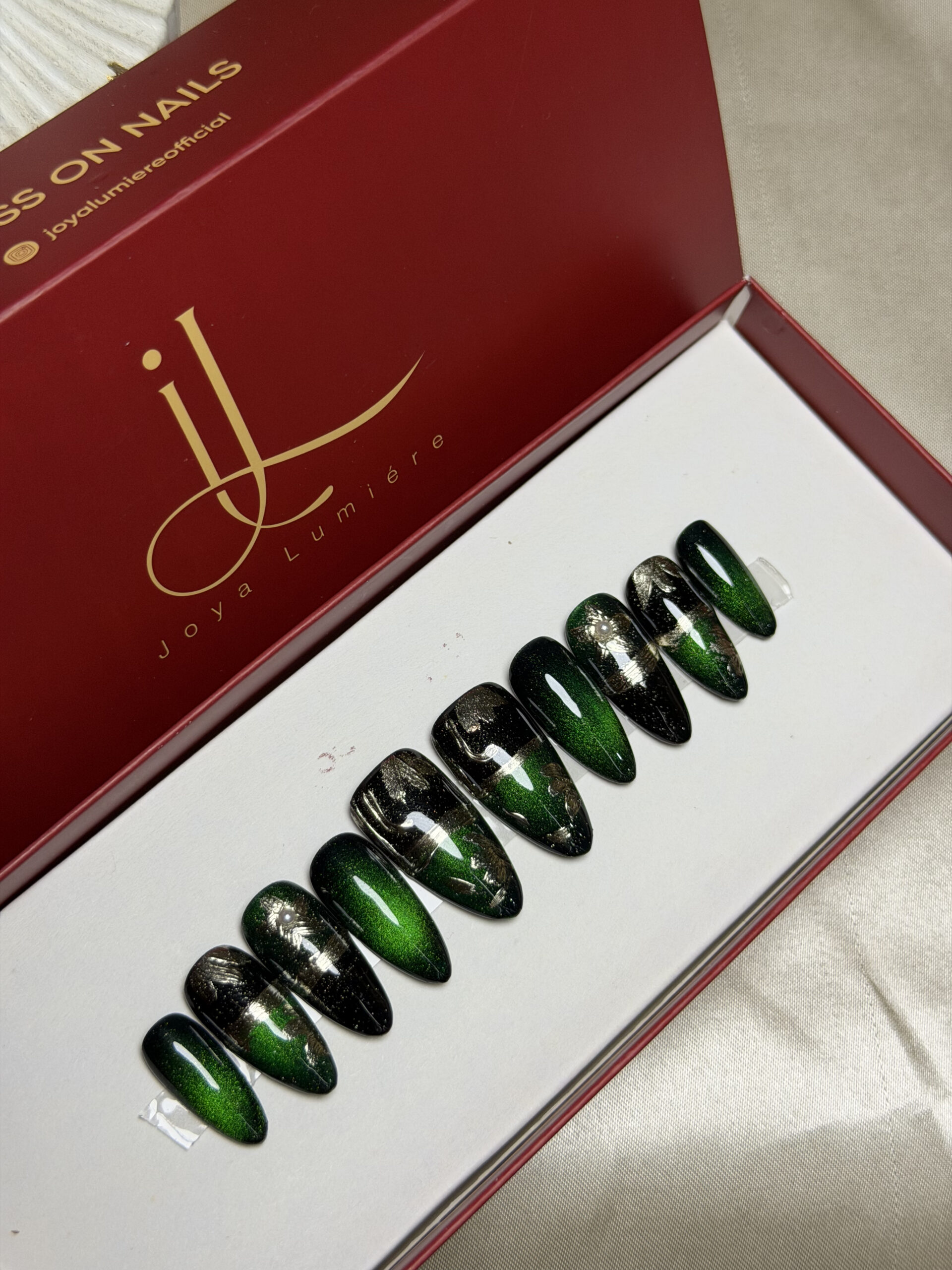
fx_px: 1760
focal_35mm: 48
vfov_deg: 39.7
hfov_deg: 30.3
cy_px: 635
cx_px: 476
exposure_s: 1/50
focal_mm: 6.76
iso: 50
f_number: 1.78
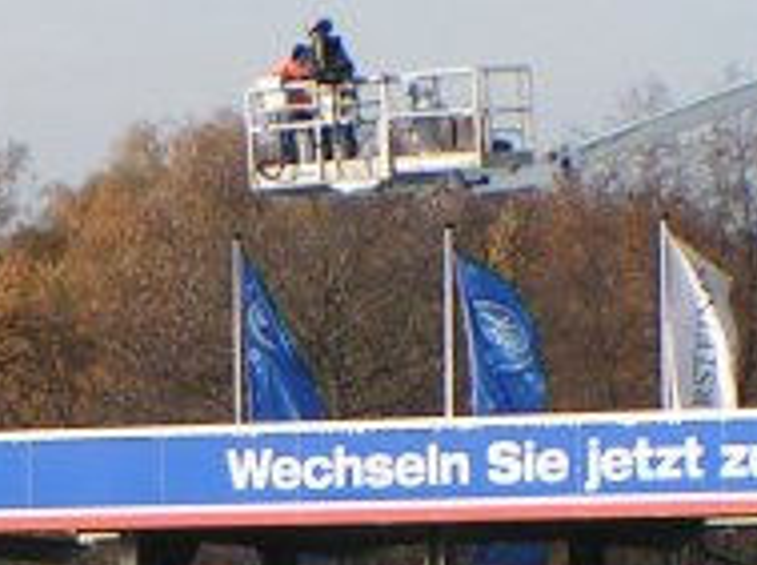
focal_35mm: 505
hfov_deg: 3.9
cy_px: 1066
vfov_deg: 2.9
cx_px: -793
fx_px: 11023
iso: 50
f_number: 5.6
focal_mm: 18.2
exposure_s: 1/250
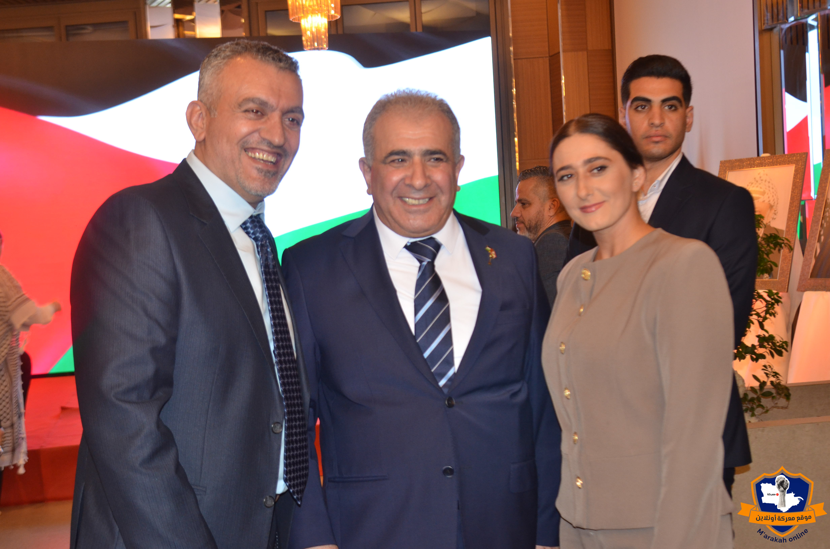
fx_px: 1208
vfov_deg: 25.6
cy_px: 274
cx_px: 415
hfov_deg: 37.9
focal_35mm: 52
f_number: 4
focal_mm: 35
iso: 800
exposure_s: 1/60
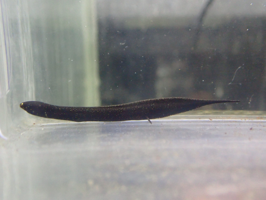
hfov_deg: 51.4
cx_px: 133
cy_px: 100
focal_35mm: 36
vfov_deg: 39.7
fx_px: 277
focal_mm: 6.37
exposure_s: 1/40
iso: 1000
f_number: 2.5
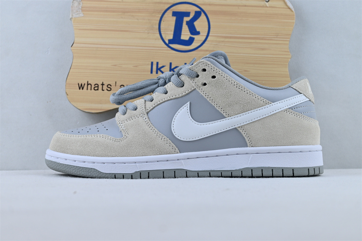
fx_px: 475
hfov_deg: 41.7
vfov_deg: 28.5
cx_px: 181
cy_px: 120
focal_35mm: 47
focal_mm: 31.5
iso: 100
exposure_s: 1/80
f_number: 5
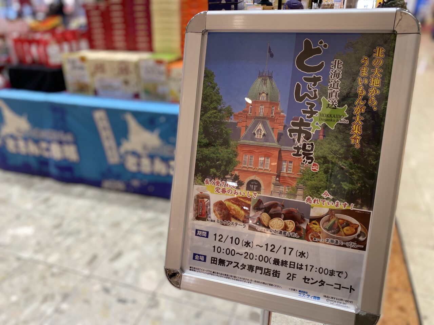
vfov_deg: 53.1
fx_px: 326
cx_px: 217
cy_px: 162
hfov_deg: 67.3
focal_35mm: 26
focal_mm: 4.25
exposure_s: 1/50
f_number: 1.8
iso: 80
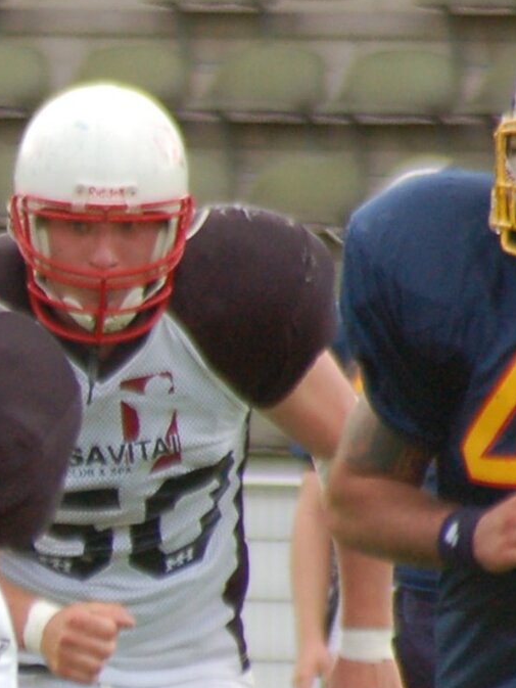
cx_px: -472
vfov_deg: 1.4
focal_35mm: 1411
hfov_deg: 1.1
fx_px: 28035
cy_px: 608
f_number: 5.6
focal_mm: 300
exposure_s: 1/500
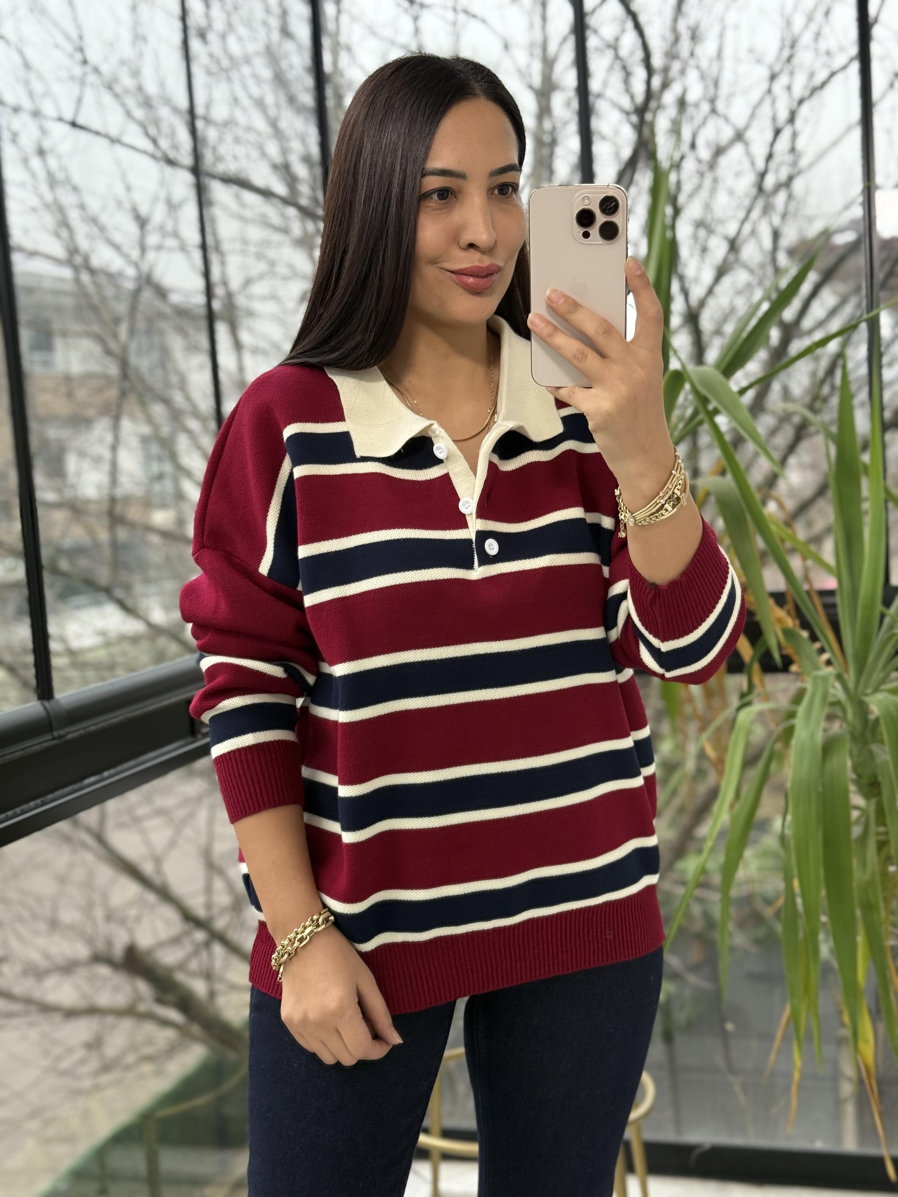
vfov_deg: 39.7
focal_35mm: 48
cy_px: 598
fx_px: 1660
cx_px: 449
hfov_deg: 30.3
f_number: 1.78
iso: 100
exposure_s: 1/107
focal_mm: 6.76
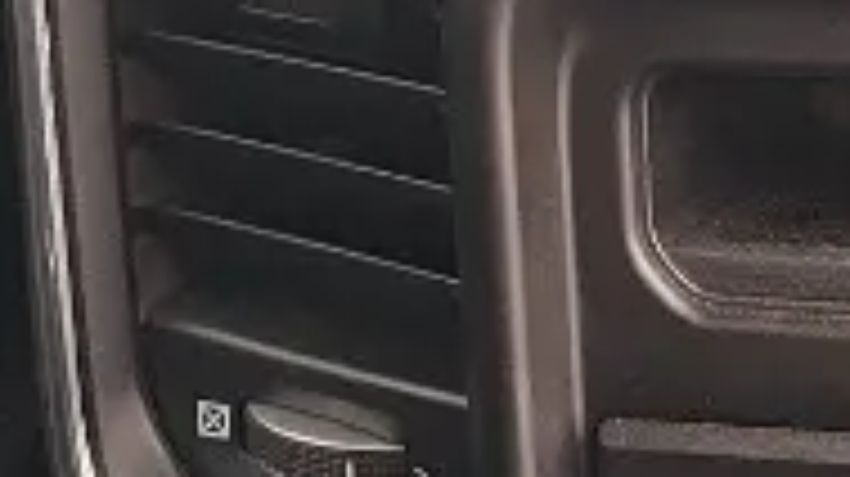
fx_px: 3063
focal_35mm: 136
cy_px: 158
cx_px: 895
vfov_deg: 8.9
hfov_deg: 15.4
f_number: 1.8
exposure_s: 1/120
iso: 107
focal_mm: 5.56
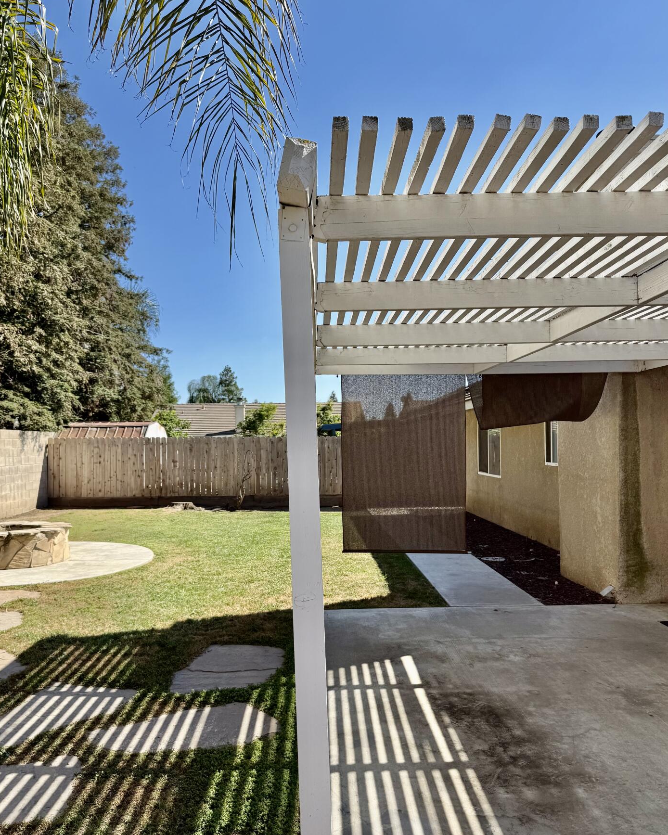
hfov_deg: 53.2
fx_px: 667
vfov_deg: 64.0
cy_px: 443
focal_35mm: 27
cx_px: 321
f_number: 1.78
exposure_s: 1/3425
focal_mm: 6.76
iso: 80
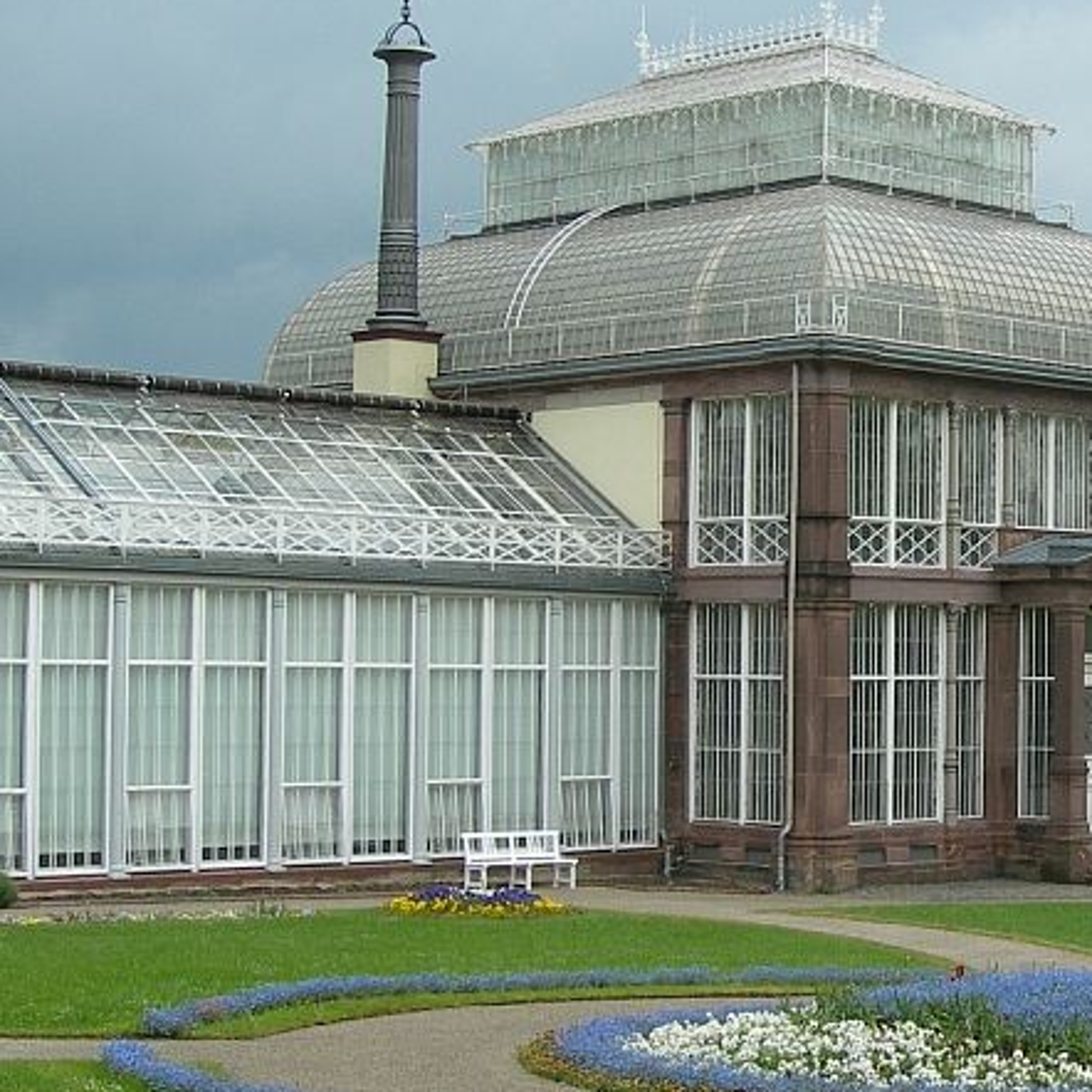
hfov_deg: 20.7
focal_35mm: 81
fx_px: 2891
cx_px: 1078
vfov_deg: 21.4
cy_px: 539
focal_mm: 7.8
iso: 50
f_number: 4.8
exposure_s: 1/144
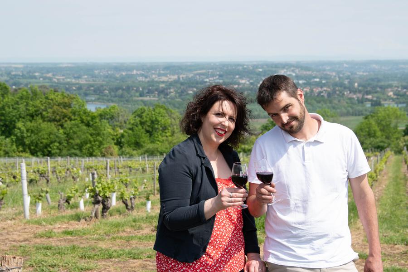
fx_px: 646
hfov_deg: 35.1
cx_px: 204
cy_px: 136
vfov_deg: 23.8
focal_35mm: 57
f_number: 5.6
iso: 280
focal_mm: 38
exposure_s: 1/1500
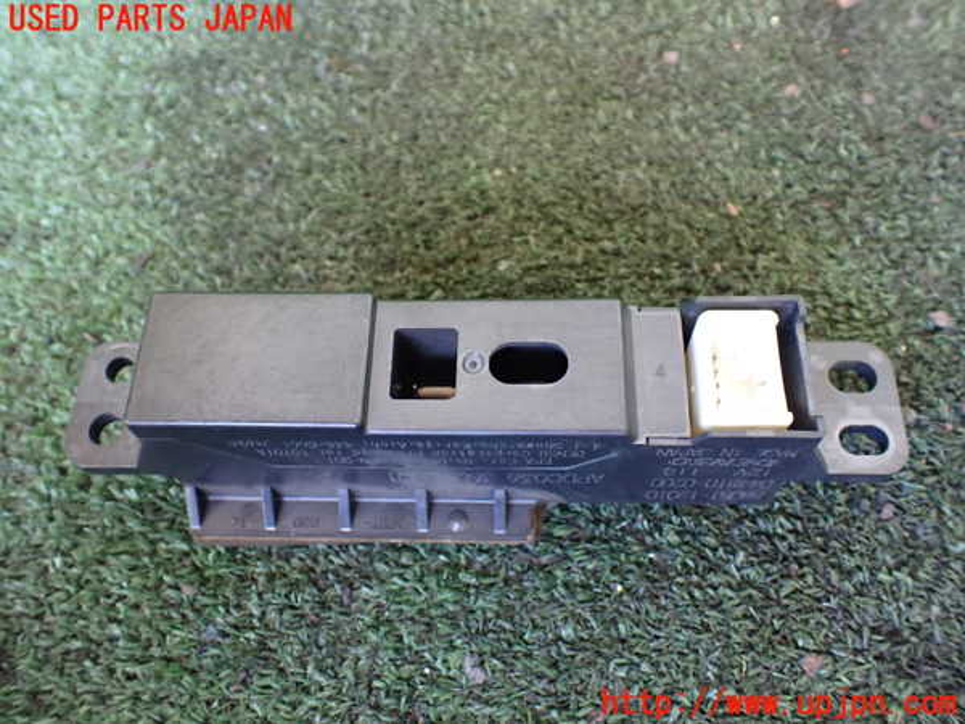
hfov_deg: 60.0
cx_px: 482
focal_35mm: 30
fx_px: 836
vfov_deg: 46.8
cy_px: 362
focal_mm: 5.4
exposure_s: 1/40
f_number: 2.3
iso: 800
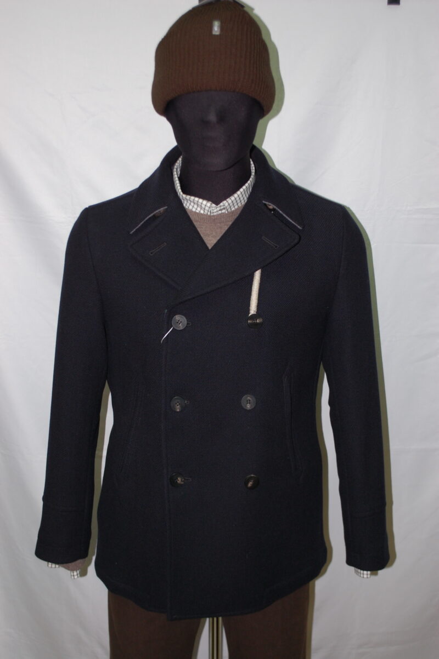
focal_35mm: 45
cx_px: 220
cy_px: 330
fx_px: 824
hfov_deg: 29.8
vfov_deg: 43.6
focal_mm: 30
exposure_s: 1/60
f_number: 4.8
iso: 400
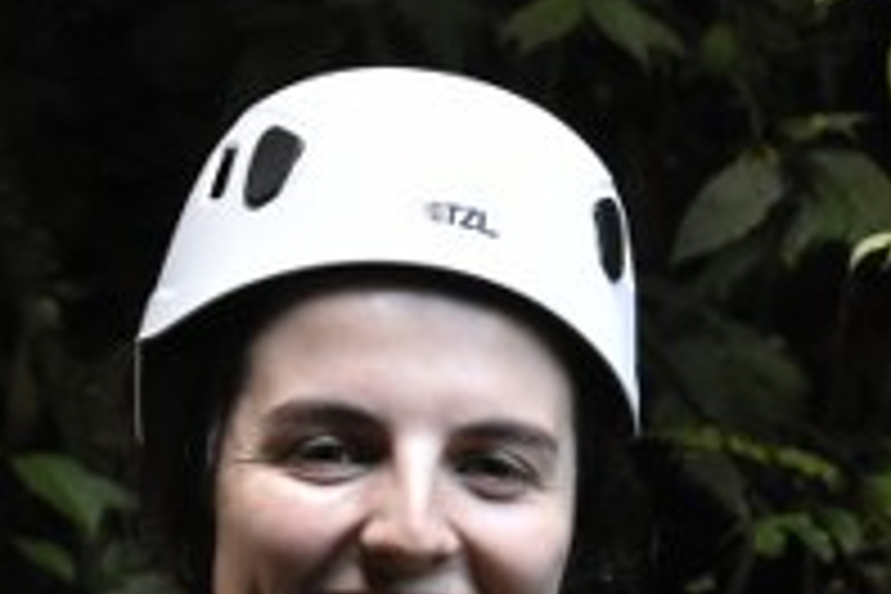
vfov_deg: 5.7
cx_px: 1332
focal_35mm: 243
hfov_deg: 8.3
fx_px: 6014
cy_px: 464
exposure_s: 1/250
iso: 2500
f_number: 7.1
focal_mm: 50
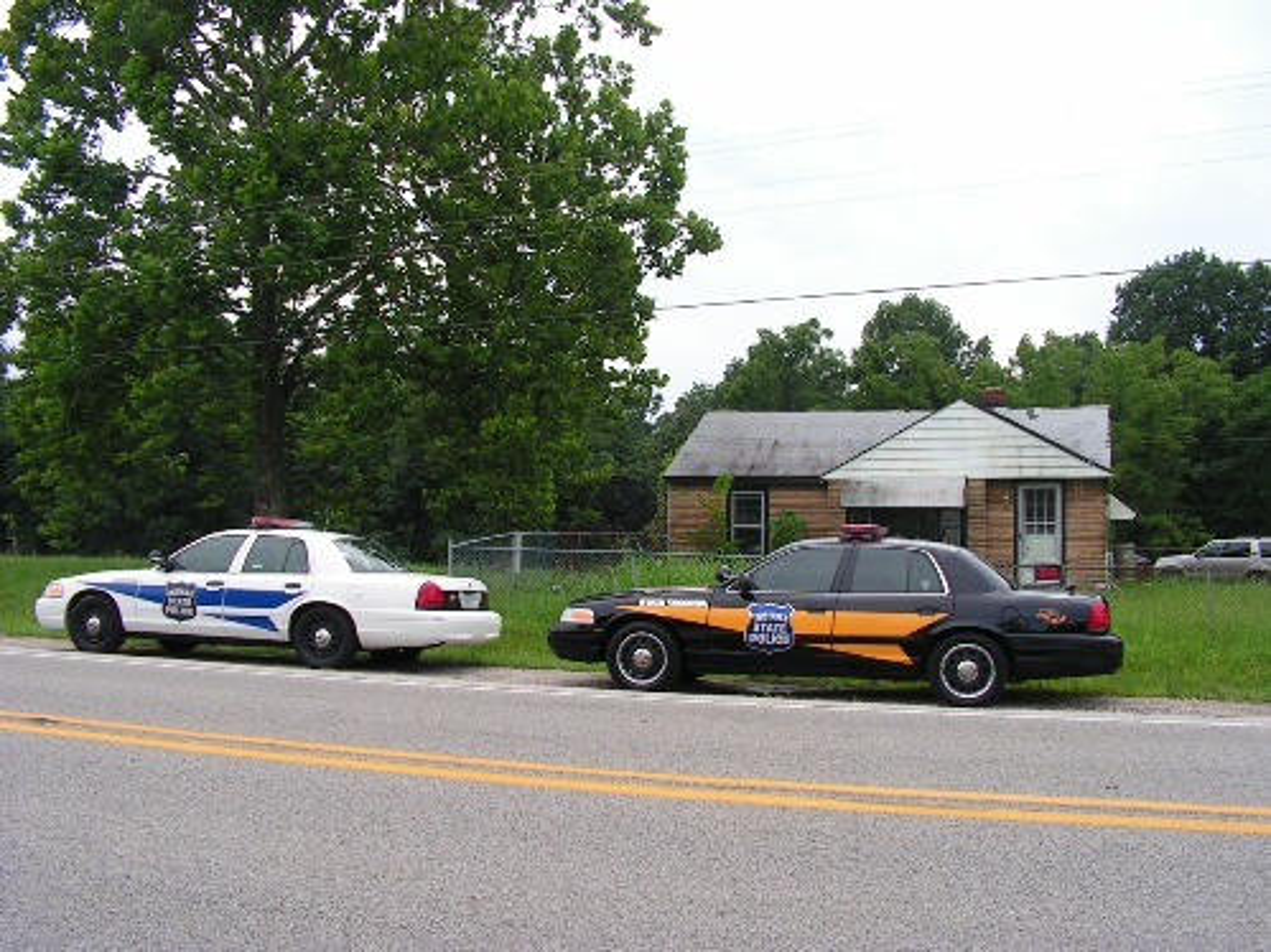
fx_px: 1321
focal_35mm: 36
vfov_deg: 39.6
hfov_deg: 51.4
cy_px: 476
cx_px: 636
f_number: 4.8
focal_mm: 6
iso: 64
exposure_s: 1/320
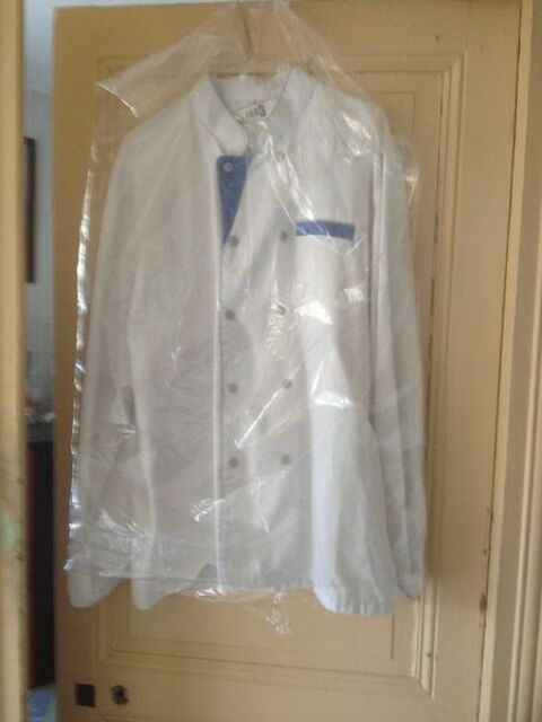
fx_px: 731
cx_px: 271
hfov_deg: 40.7
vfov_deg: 52.6
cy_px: 361
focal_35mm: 35
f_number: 2.4
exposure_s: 1/20
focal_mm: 4.28
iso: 160
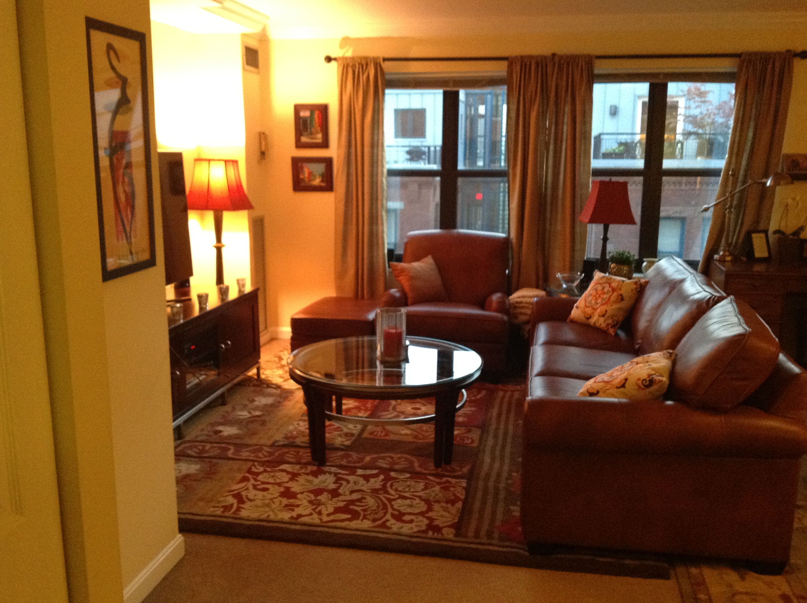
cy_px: 302
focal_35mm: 35
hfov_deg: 52.7
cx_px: 404
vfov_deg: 40.6
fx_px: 815
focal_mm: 4.28
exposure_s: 1/15
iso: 500
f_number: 2.4
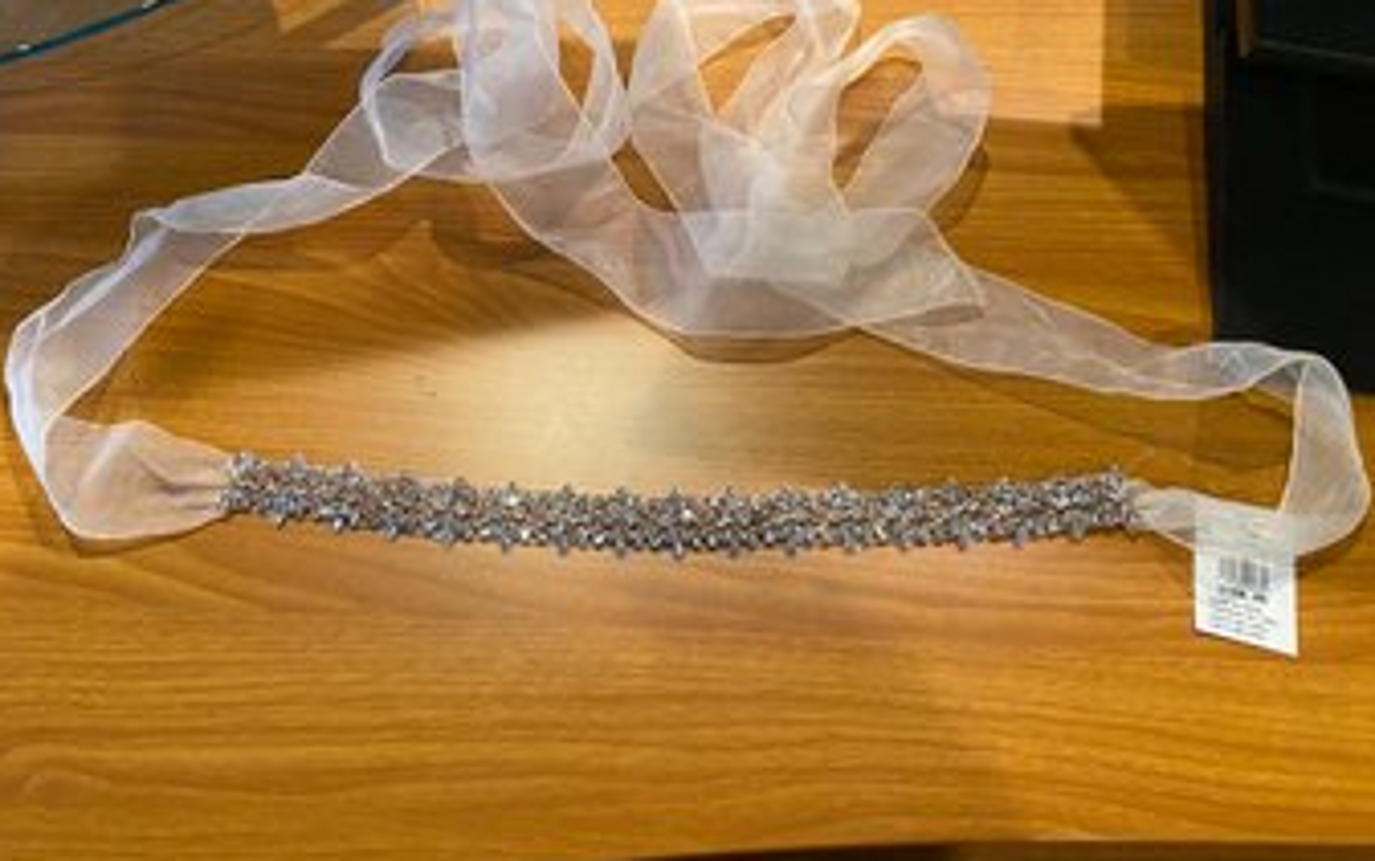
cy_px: 353
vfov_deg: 44.4
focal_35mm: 28
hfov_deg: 66.4
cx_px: 679
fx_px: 1050
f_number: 1.8
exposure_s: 1/40
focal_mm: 4.25
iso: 500
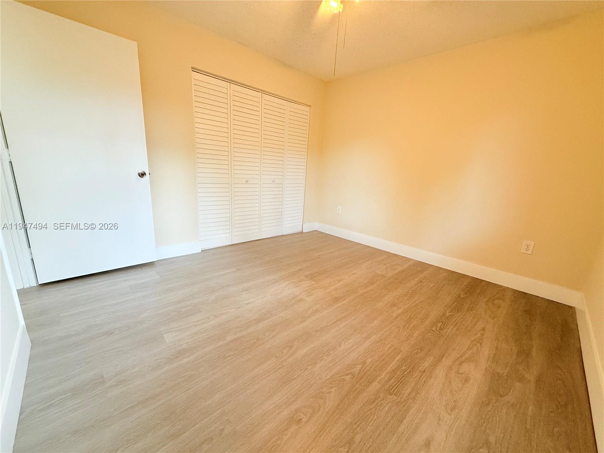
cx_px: 302
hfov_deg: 102.1
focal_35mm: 14
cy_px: 226
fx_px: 244
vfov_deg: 85.7
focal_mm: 2.22
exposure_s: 1/120
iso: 320
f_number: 2.2
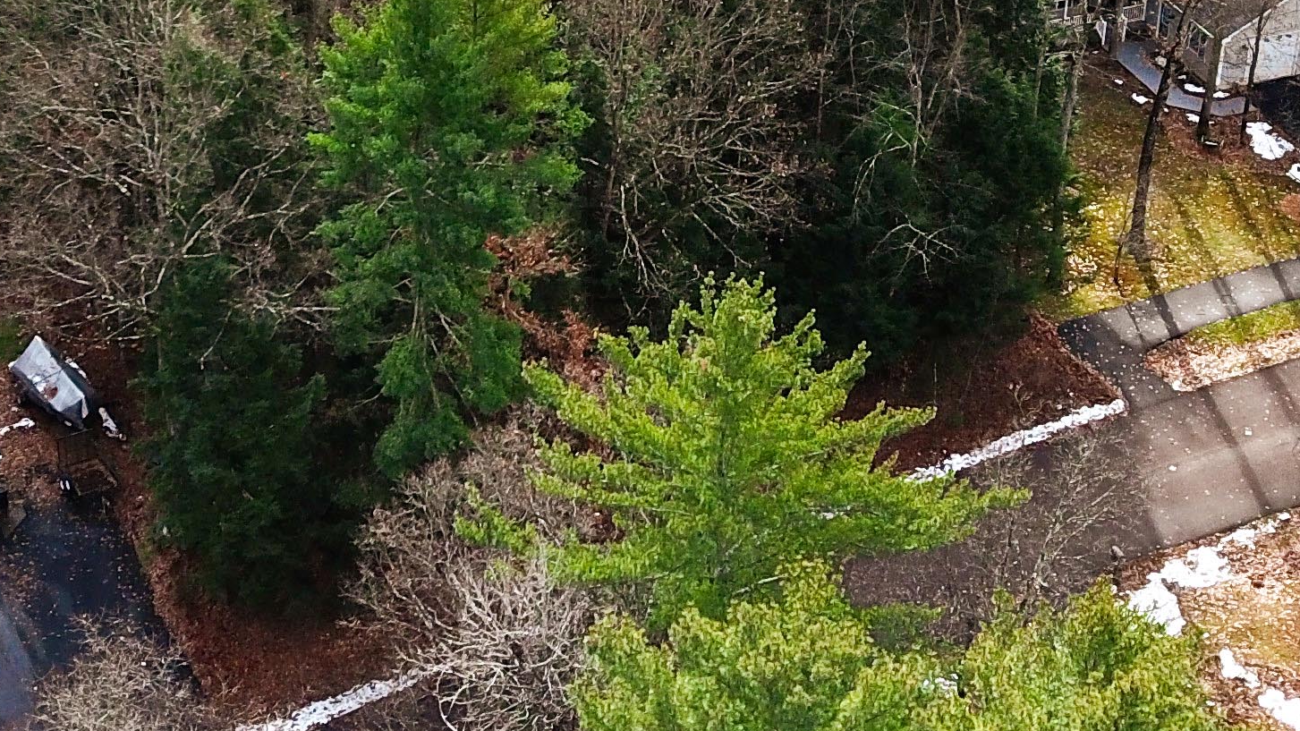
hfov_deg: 27.1
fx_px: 2688
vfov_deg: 15.3
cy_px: 37
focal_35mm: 78
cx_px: 531
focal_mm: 4.73
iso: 100
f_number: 2.2
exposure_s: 1/530
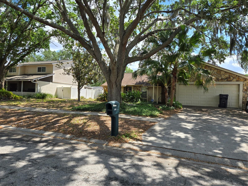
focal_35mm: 23
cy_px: 93
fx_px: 165
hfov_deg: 73.9
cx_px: 124
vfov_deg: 58.9
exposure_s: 1/850
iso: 25
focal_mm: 5.4
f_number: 1.8
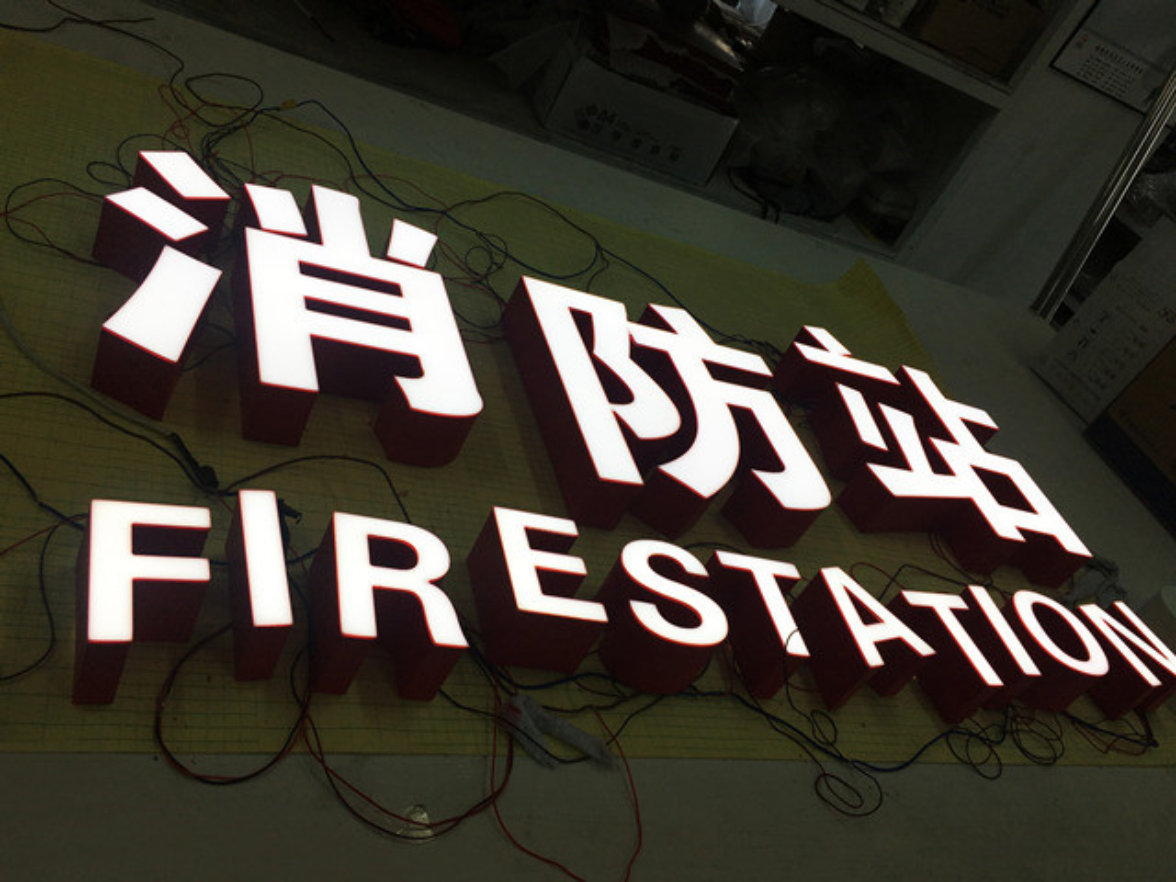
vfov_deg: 48.2
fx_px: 985
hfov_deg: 61.7
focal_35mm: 29
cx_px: 588
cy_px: 441
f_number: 2.2
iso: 25
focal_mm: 4.15
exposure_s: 1/351
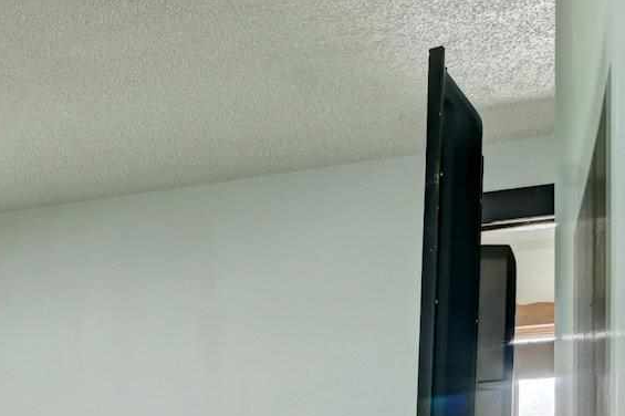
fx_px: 1475
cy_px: 590
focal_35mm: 85
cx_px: -760
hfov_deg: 15.9
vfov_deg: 15.1
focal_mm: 16
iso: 100
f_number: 8
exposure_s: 1/3.33
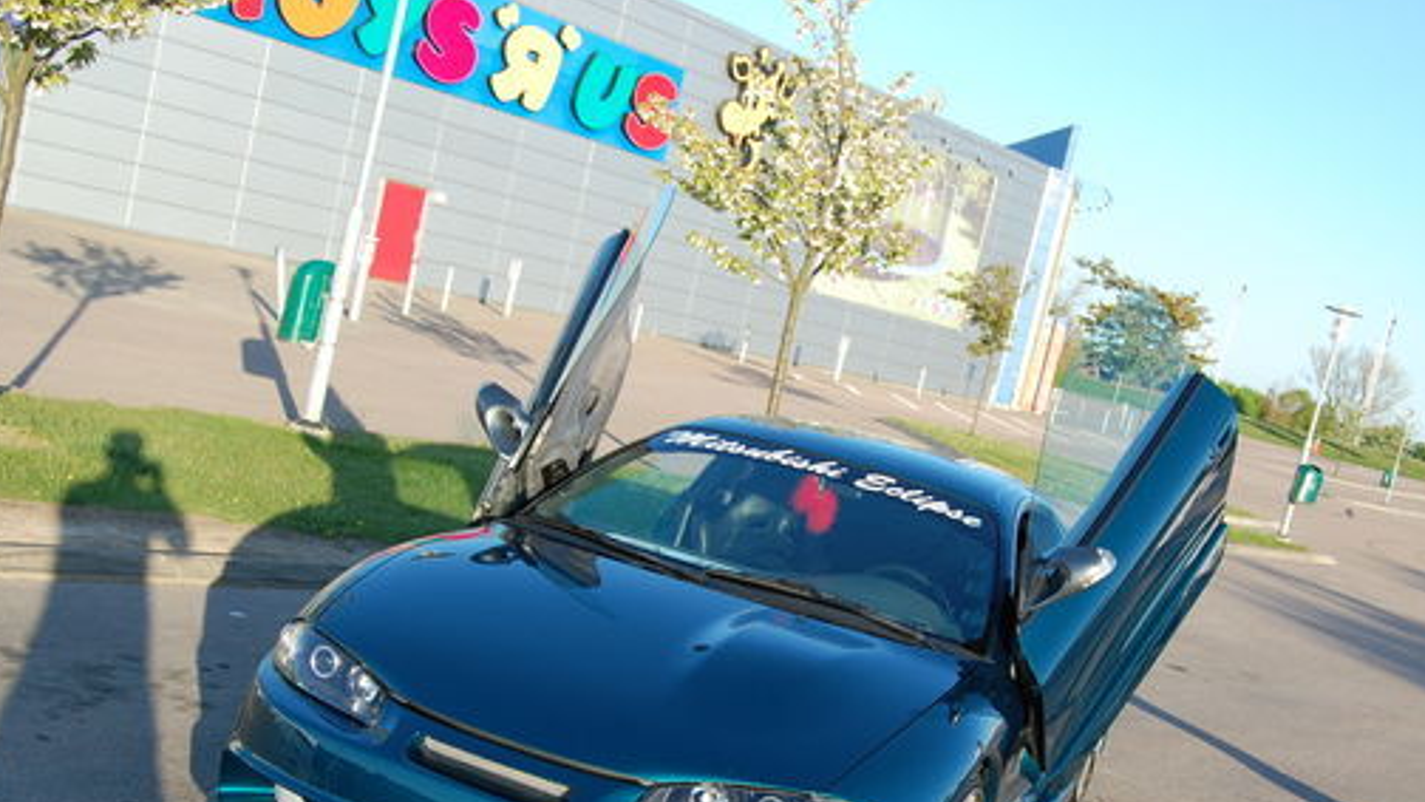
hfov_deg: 46.3
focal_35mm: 44
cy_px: 584
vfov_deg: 26.8
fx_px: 1663
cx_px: 796
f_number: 7.1
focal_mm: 22
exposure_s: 1/200
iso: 200
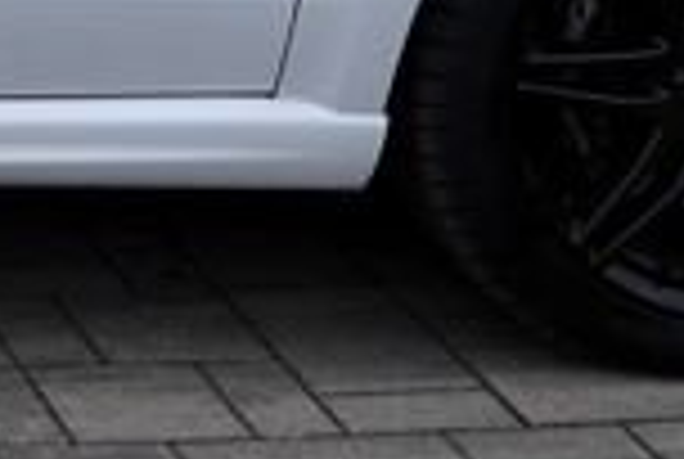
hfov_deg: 11.0
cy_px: -873
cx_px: -850
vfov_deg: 7.6
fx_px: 3084
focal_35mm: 162
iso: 100
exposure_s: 1/125
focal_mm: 24
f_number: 5.6
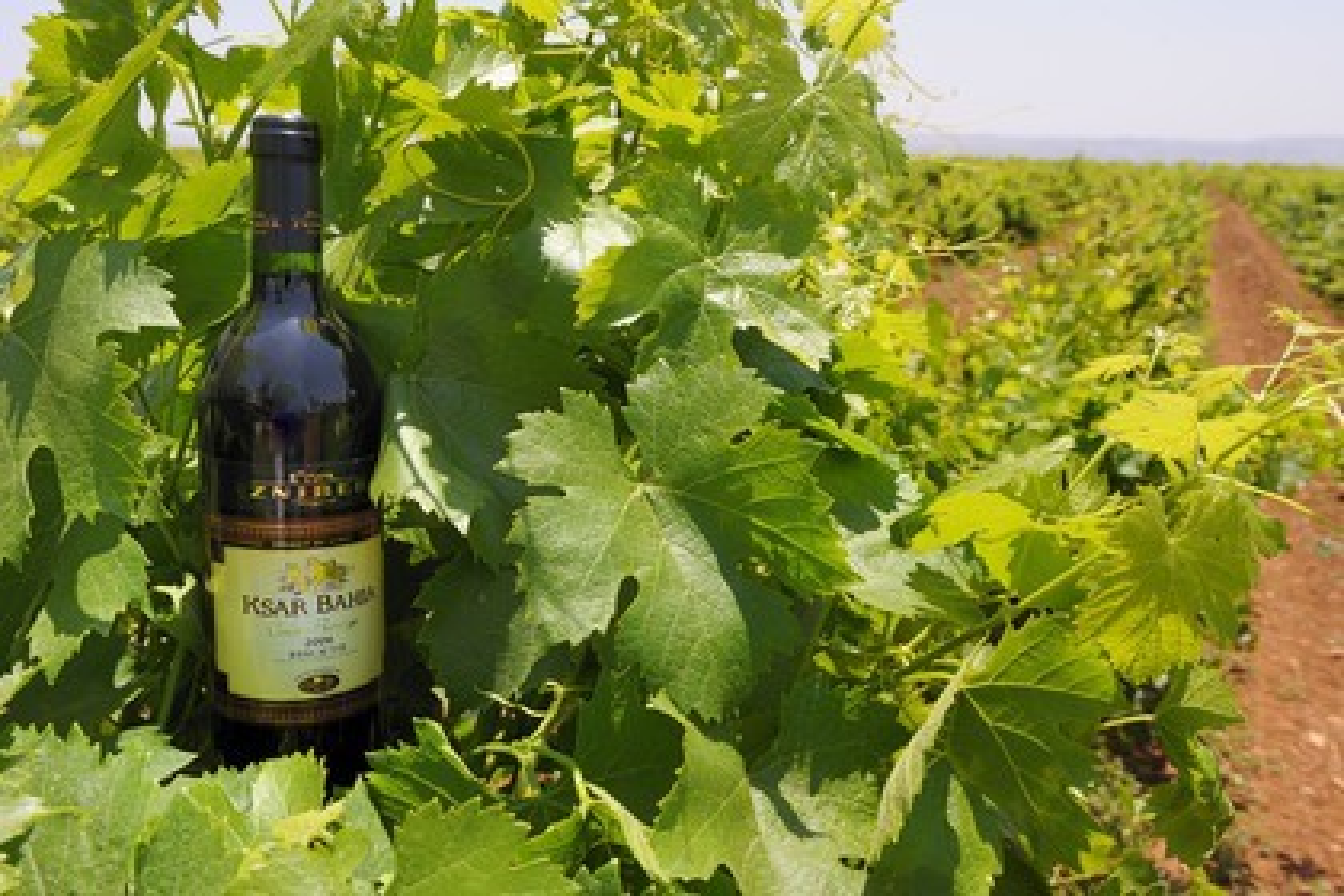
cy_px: 448
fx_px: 1083
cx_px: 672
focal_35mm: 29
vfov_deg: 45.0
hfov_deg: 63.7
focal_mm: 29
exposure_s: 1/125
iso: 200
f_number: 11
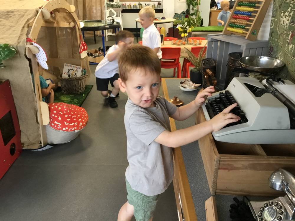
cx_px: 148
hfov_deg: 58.4
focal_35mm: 31
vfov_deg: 45.4
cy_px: 110
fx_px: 264
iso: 125
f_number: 2.4
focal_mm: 3.3
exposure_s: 1/33
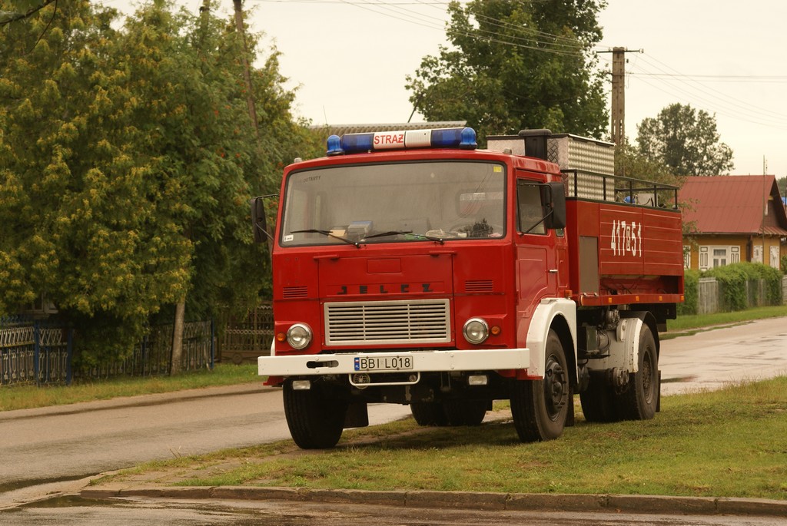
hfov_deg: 15.2
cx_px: 394
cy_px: 263
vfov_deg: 10.2
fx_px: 2954
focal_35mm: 135
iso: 100
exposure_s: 1/160
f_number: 6.3
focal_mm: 90
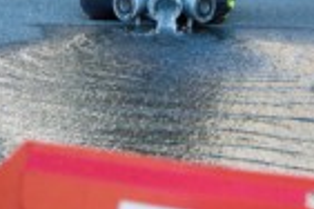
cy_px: -64
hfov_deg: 4.4
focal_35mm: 467
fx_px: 4073
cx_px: 290
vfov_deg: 2.9
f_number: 9
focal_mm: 122
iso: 1600
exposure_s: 1/320
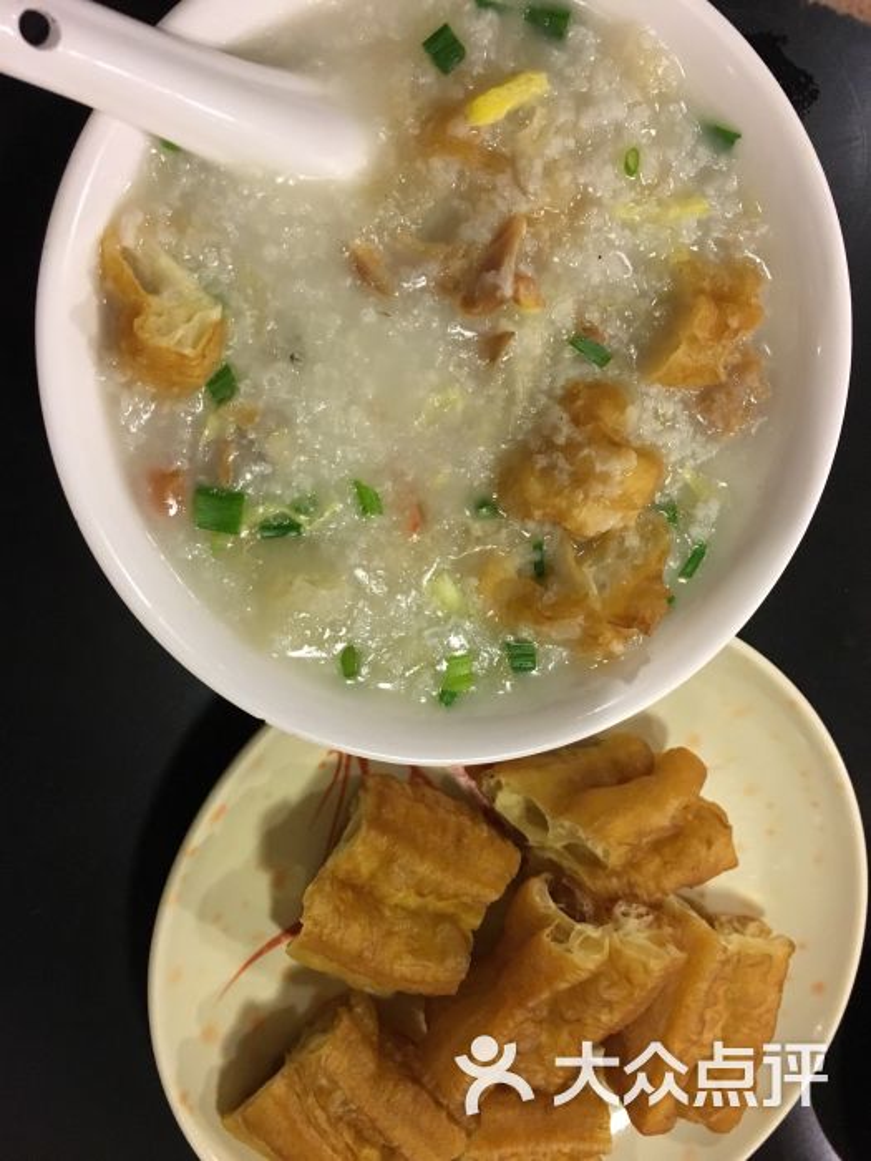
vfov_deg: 61.7
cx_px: 436
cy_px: 580
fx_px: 973
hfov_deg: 48.2
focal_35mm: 29
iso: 200
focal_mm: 4.15
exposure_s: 1/25
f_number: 2.2
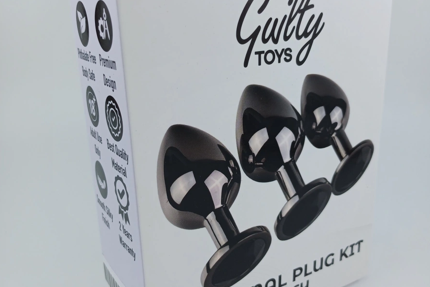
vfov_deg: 37.8
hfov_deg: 54.4
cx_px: 216
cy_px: 148
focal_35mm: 35
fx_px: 418
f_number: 1.8
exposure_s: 1/494
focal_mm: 4.65
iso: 50
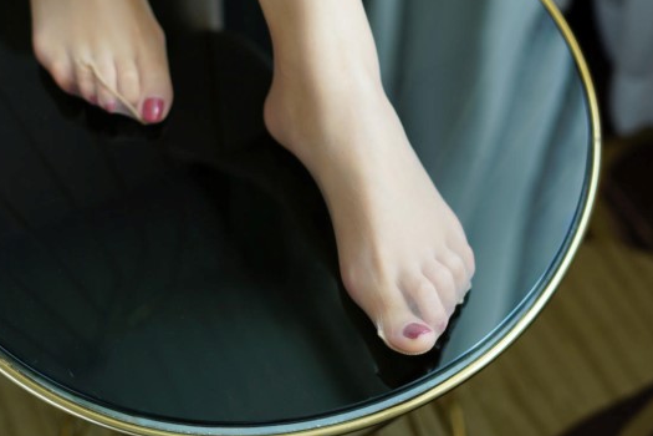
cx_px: 295
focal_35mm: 81
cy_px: 124
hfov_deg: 25.0
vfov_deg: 16.8
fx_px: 1469
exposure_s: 1/60
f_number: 2.5
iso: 125
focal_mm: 50
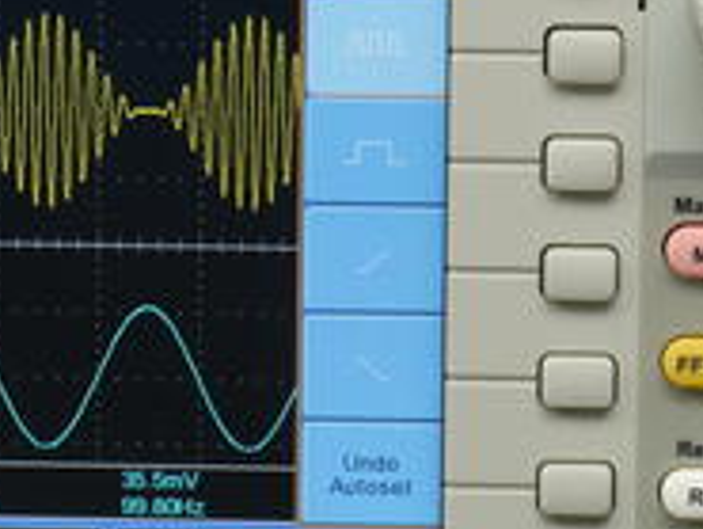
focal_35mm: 398
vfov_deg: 3.7
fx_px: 8088
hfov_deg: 5.0
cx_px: -30
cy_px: 282
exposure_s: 1/10
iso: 400
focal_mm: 92
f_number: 11
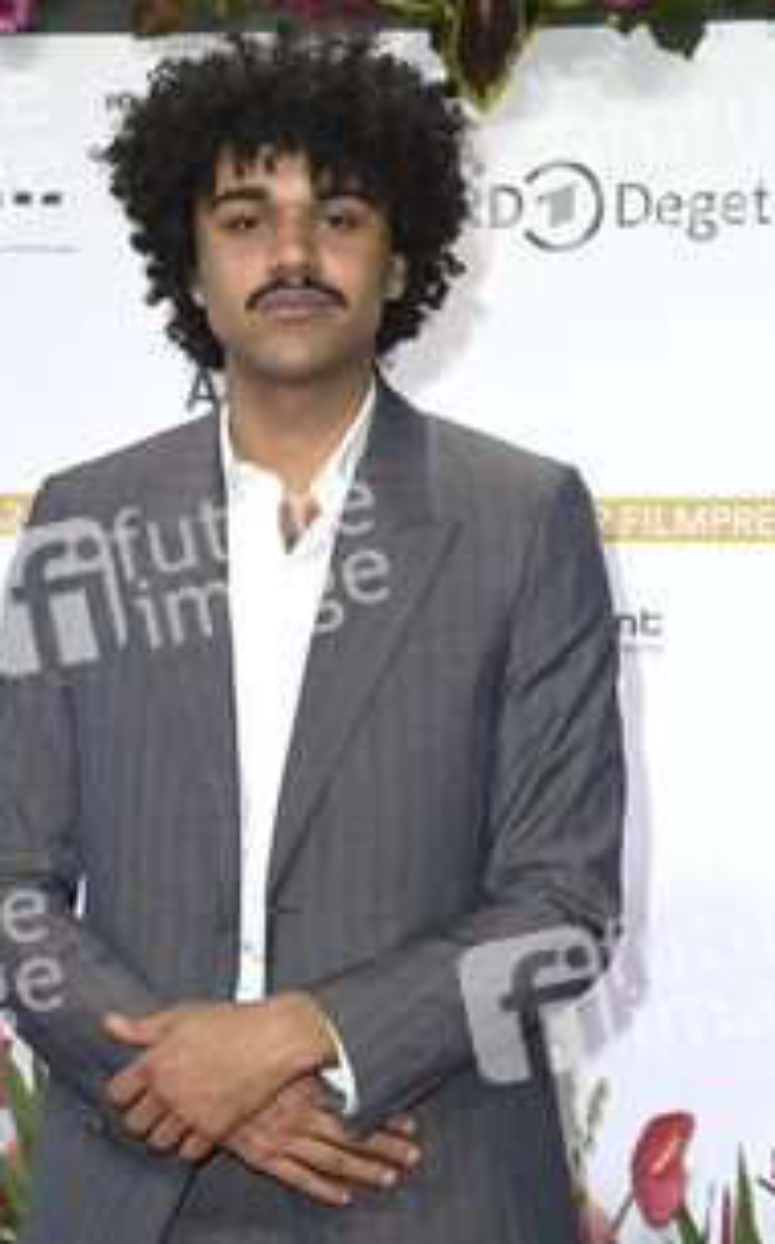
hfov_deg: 11.4
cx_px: 298
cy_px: 783
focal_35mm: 115
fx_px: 3896
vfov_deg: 18.1
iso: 640
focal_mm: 86
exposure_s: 1/250
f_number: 6.3
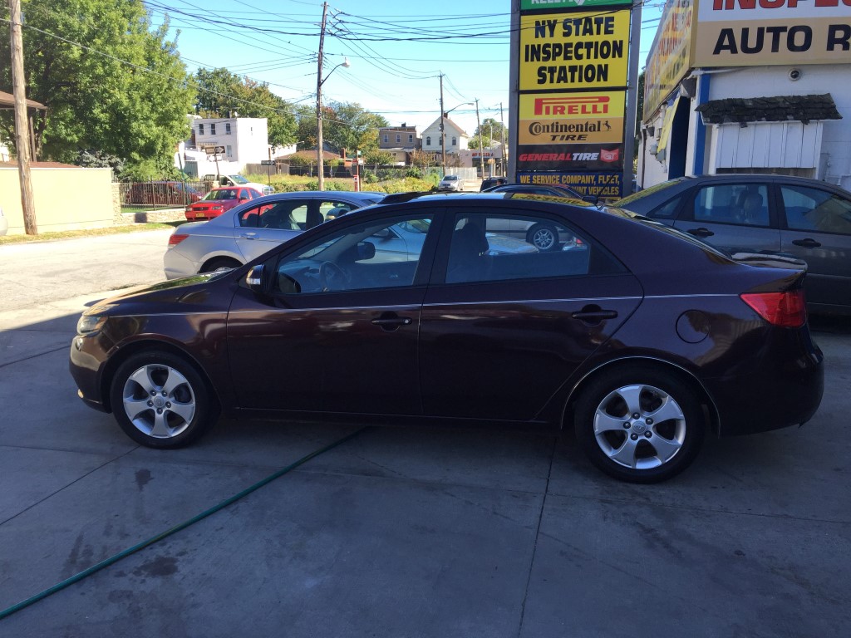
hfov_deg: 61.7
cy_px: 319
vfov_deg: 48.2
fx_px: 713
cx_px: 426
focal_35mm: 29
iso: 32
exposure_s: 1/514
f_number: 2.2
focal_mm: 4.15
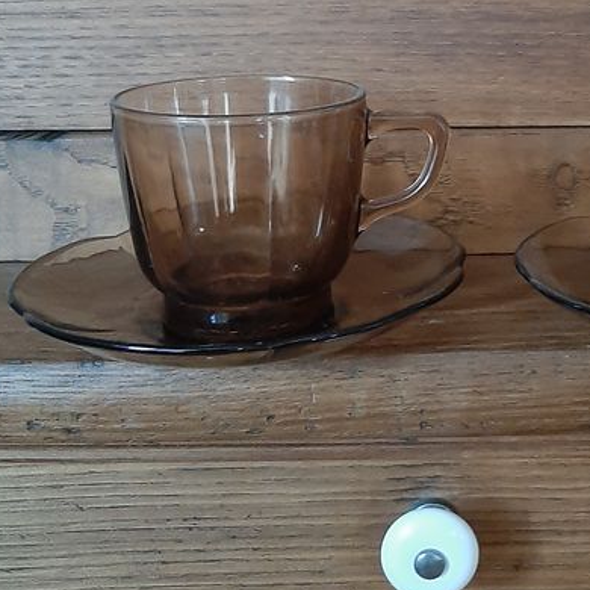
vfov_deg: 28.5
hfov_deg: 28.2
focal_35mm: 59
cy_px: 121
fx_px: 1138
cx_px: 502
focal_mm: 3.93
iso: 500
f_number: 1.7
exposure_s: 1/20
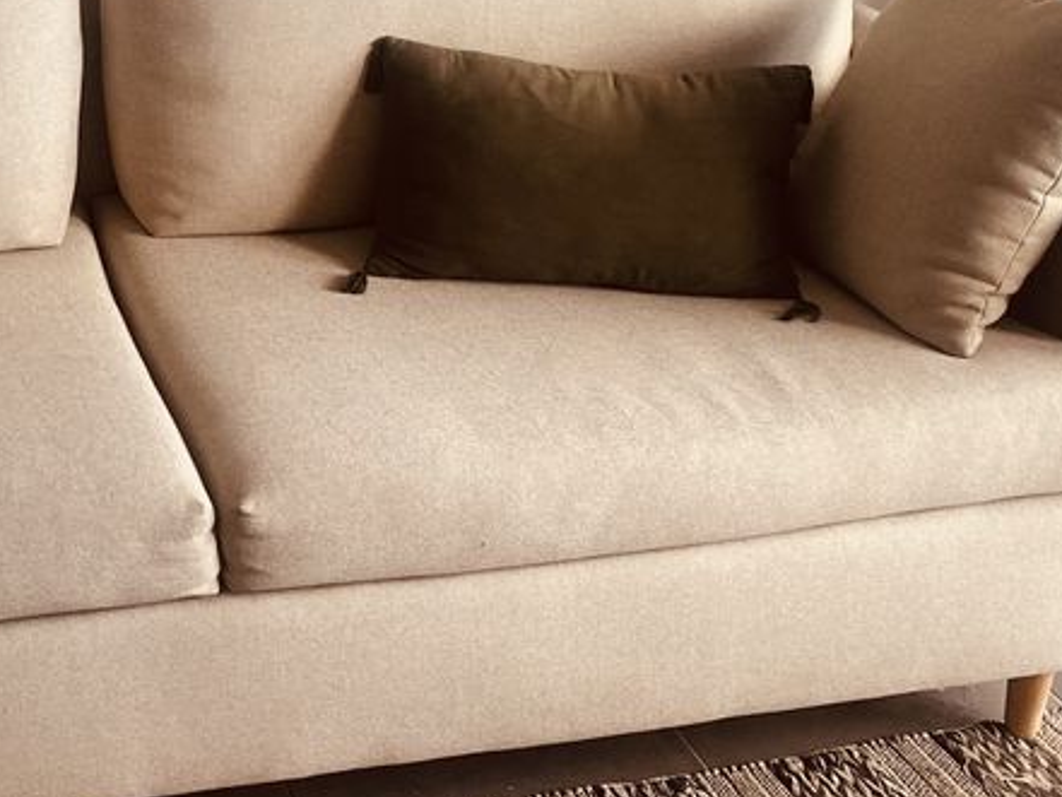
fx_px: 1811
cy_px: 99
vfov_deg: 24.2
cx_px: 125
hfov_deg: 31.3
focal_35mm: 59
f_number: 1.8
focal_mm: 4.25
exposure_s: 1/105
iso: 125
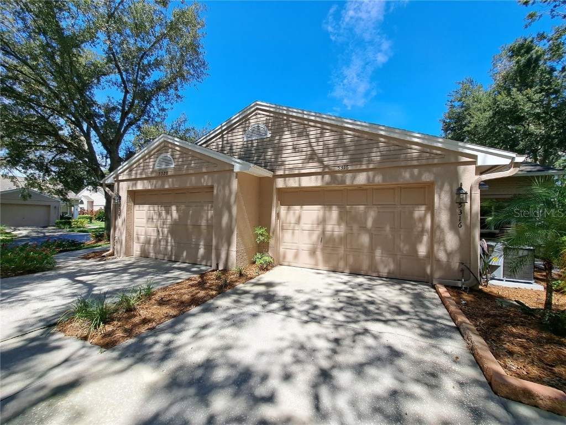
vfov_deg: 89.9
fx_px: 213
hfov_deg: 106.2
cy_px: 212
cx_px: 283
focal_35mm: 13
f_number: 2.2
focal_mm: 1.74
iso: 50
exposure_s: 1/914
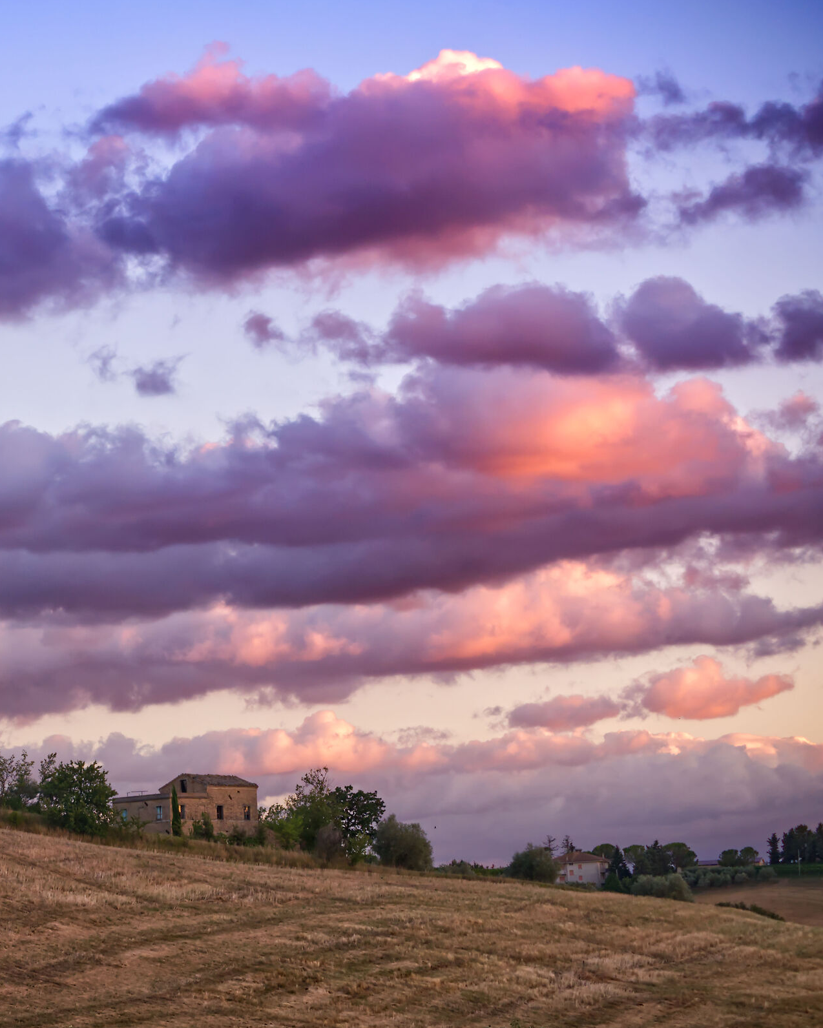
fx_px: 3531
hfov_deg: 13.2
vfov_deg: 16.6
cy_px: 514
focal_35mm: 116
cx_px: 79
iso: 1250
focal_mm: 82
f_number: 5
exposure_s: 1/640
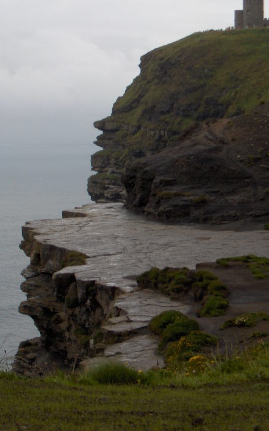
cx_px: 206
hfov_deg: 11.3
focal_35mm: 116
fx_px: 1362
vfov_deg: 18.0
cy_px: 182
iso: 100
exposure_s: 1/641
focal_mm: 17.5
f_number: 3.9
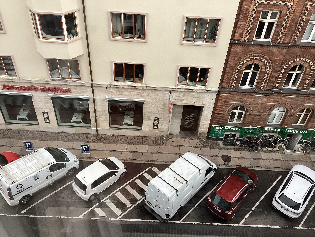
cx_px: 158
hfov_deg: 58.4
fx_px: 282
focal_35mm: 31
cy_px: 118
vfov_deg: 45.4
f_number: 2.4
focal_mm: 3.3
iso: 80
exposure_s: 1/60
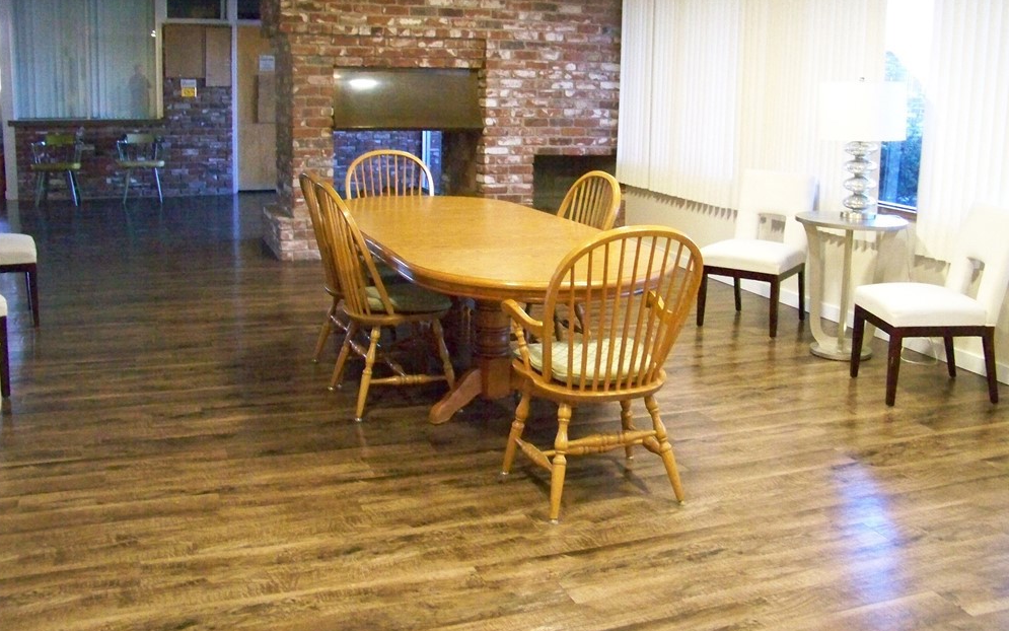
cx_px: 506
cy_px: 272
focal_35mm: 36
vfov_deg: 35.3
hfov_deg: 54.0
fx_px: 990
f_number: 2.8
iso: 1250
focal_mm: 5.85
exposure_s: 1/30
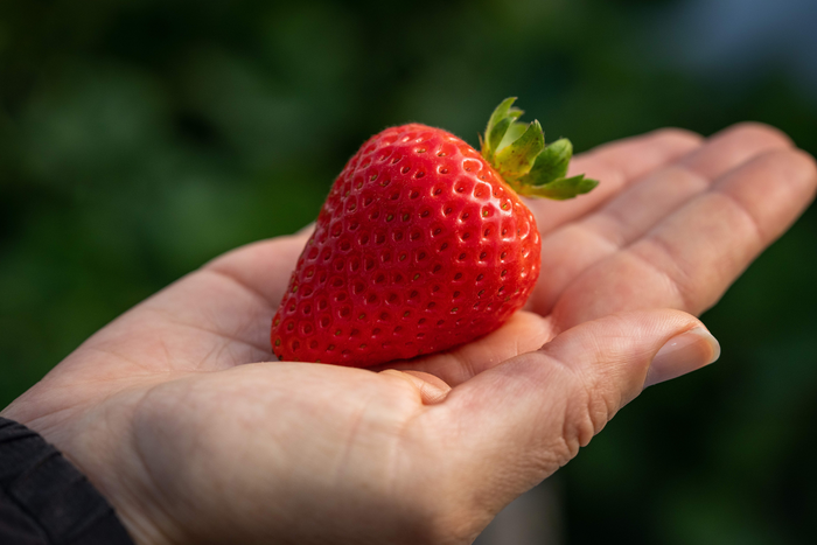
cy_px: 272
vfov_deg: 15.2
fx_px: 2043
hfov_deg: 22.6
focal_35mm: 90
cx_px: 408
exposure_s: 1/3200
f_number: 5
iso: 1600
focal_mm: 90
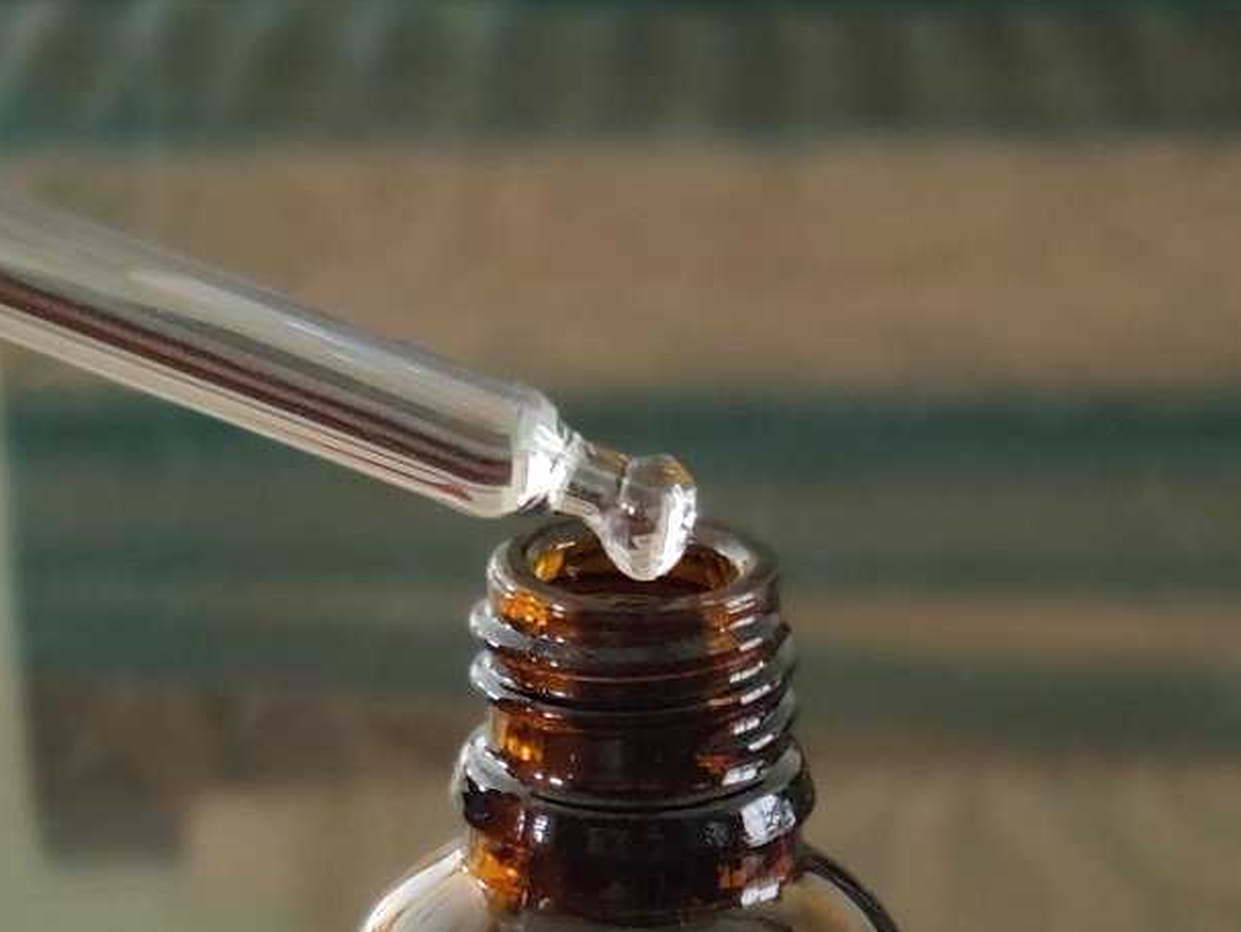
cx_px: 350
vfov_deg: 9.1
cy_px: 849
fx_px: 5847
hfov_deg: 12.1
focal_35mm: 163
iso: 2500
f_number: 2.2
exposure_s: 1/25
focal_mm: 6.22
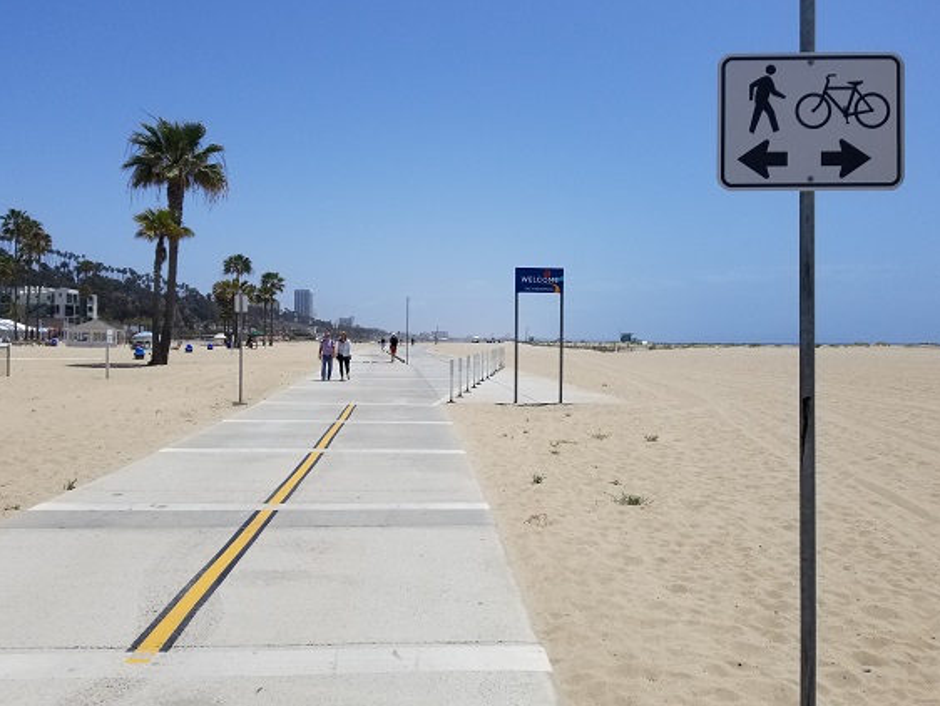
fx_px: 761
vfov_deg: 49.8
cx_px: 491
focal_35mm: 28
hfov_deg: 63.4
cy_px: 336
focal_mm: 4.25
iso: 50
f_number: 1.7
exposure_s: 1/5120
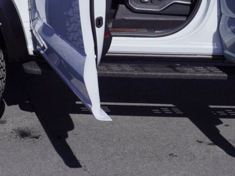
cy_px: -11
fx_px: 529
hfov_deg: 25.0
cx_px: 107
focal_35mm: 78
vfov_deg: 18.3
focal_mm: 20
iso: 100
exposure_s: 1/200
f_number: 10
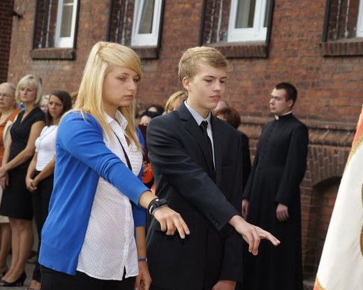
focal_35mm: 123
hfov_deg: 15.6
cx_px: 221
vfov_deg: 12.5
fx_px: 1321
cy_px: 142
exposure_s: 1/125
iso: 100
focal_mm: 70
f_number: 4.5
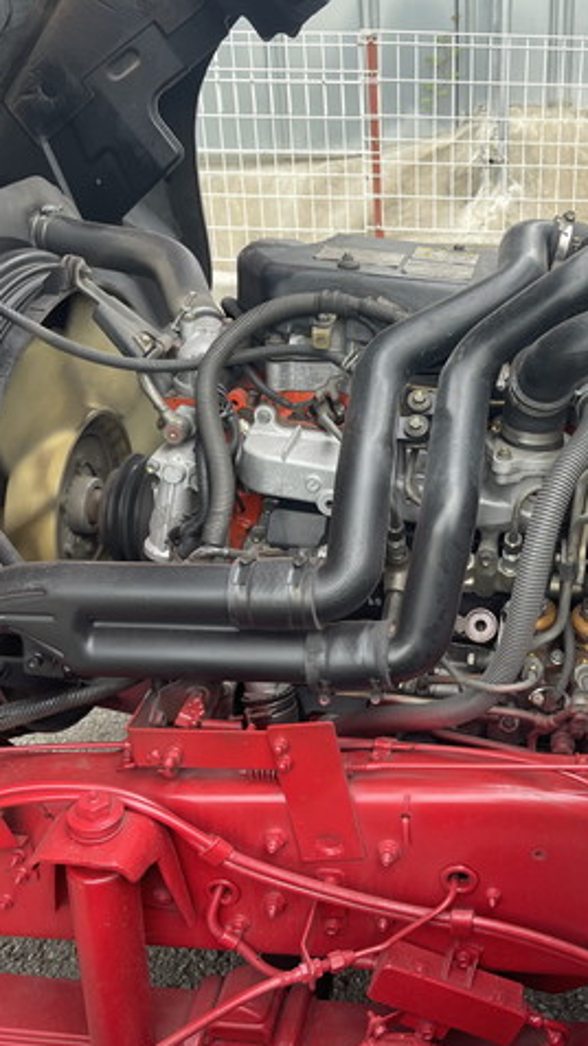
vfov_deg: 52.8
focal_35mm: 38
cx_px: 502
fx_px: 1054
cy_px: 524
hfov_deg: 30.1
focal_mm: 5.1
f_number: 1.6
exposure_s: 1/121
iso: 32
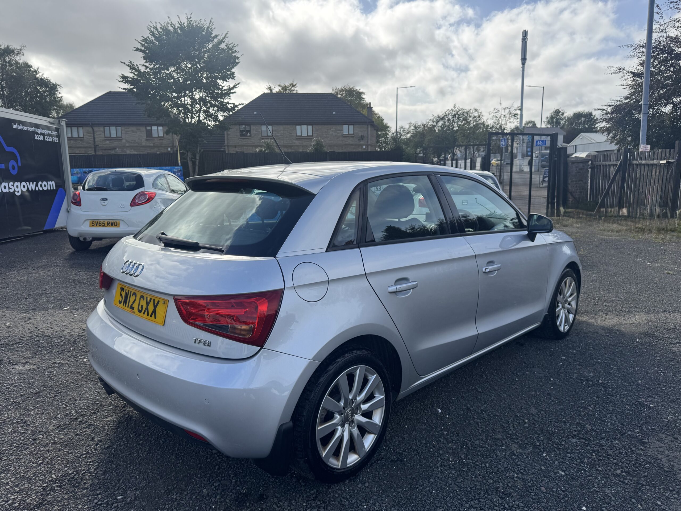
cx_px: 340
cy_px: 256
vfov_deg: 56.8
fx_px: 472
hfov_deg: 71.6
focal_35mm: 24
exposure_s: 1/3096
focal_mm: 6.76
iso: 80
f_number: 1.78
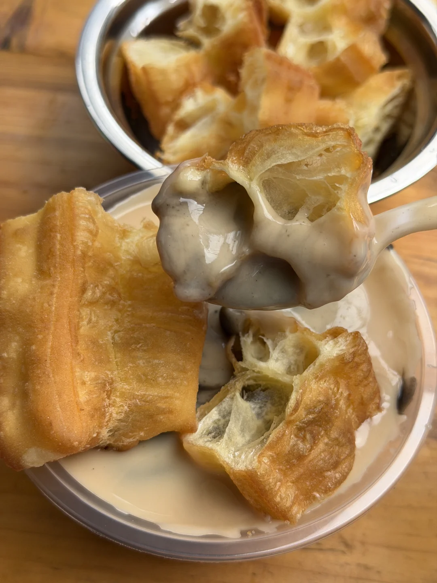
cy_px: 292
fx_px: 808
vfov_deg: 39.7
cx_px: 218
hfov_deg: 30.3
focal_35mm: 48
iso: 64
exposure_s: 1/1013
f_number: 1.78
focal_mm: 6.76
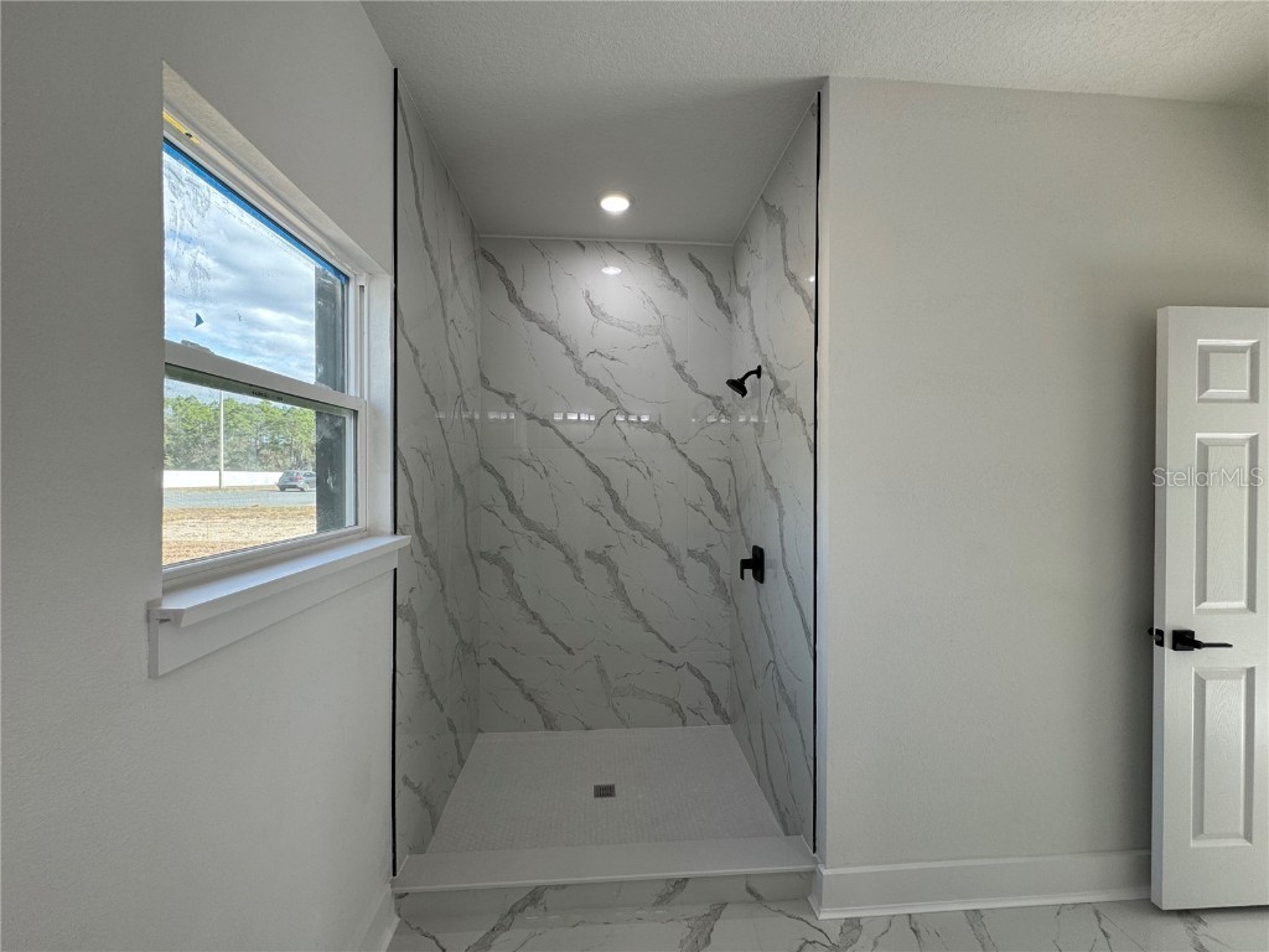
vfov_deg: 85.7
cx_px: 634
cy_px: 476
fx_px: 513
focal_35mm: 14
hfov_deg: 102.1
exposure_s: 1/120
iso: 64
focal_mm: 2.22
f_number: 2.2
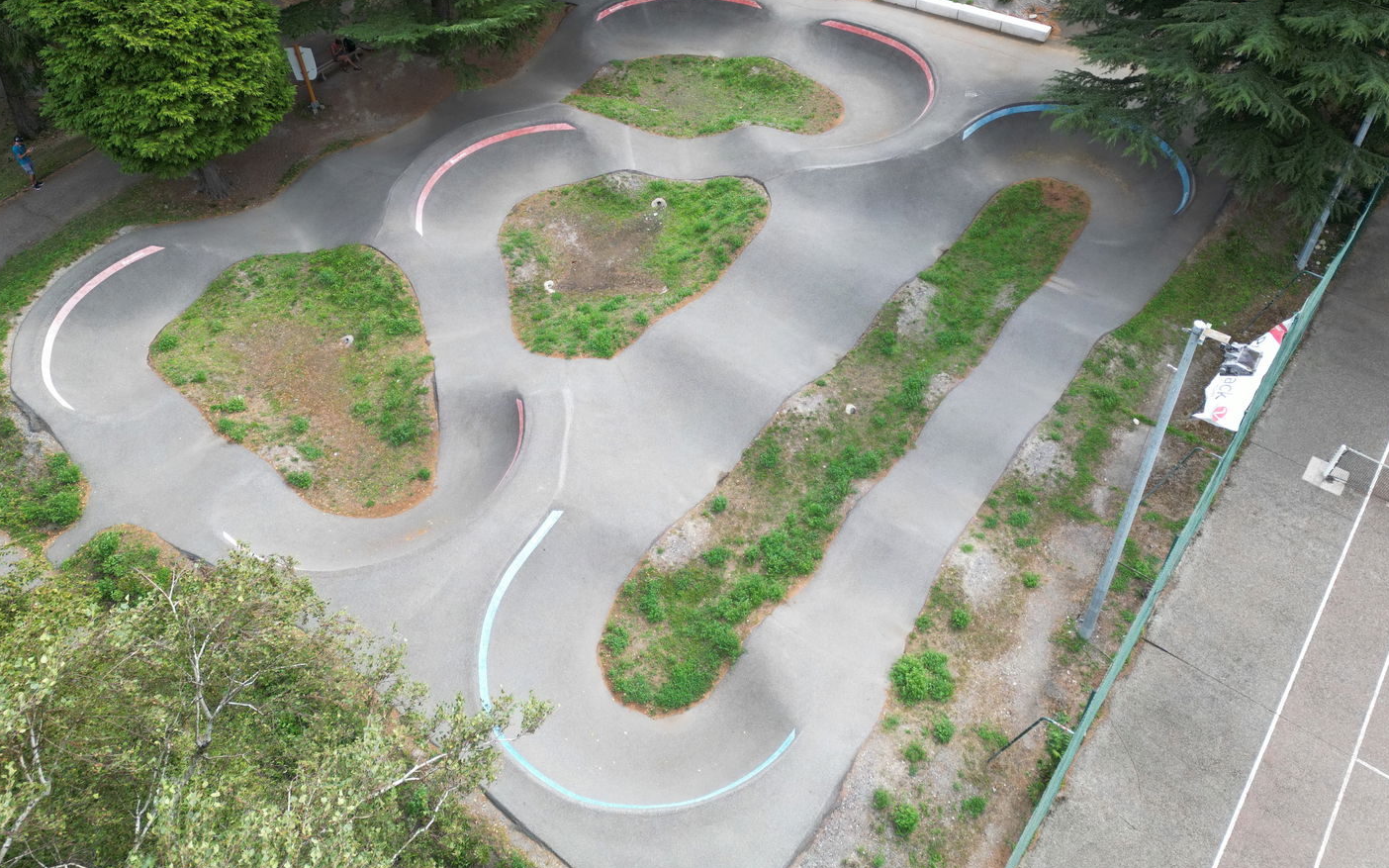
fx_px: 1098
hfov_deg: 64.6
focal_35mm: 29
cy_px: 279
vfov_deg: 42.5
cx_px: 719
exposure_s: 1/500
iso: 100
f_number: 1.7
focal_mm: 6.72
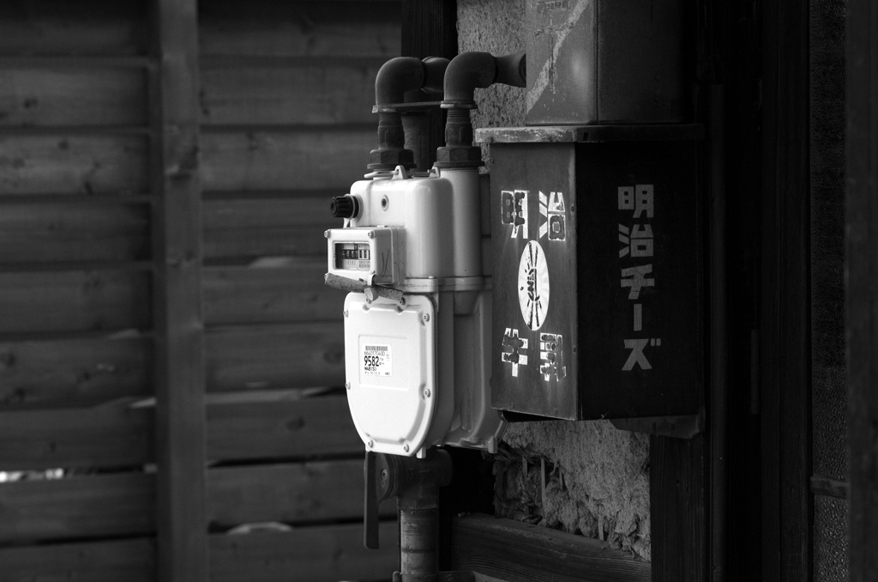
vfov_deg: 11.4
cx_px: 439
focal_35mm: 120
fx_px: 2920
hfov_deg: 17.1
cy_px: 291
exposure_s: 1/160
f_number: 8
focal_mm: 80
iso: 400
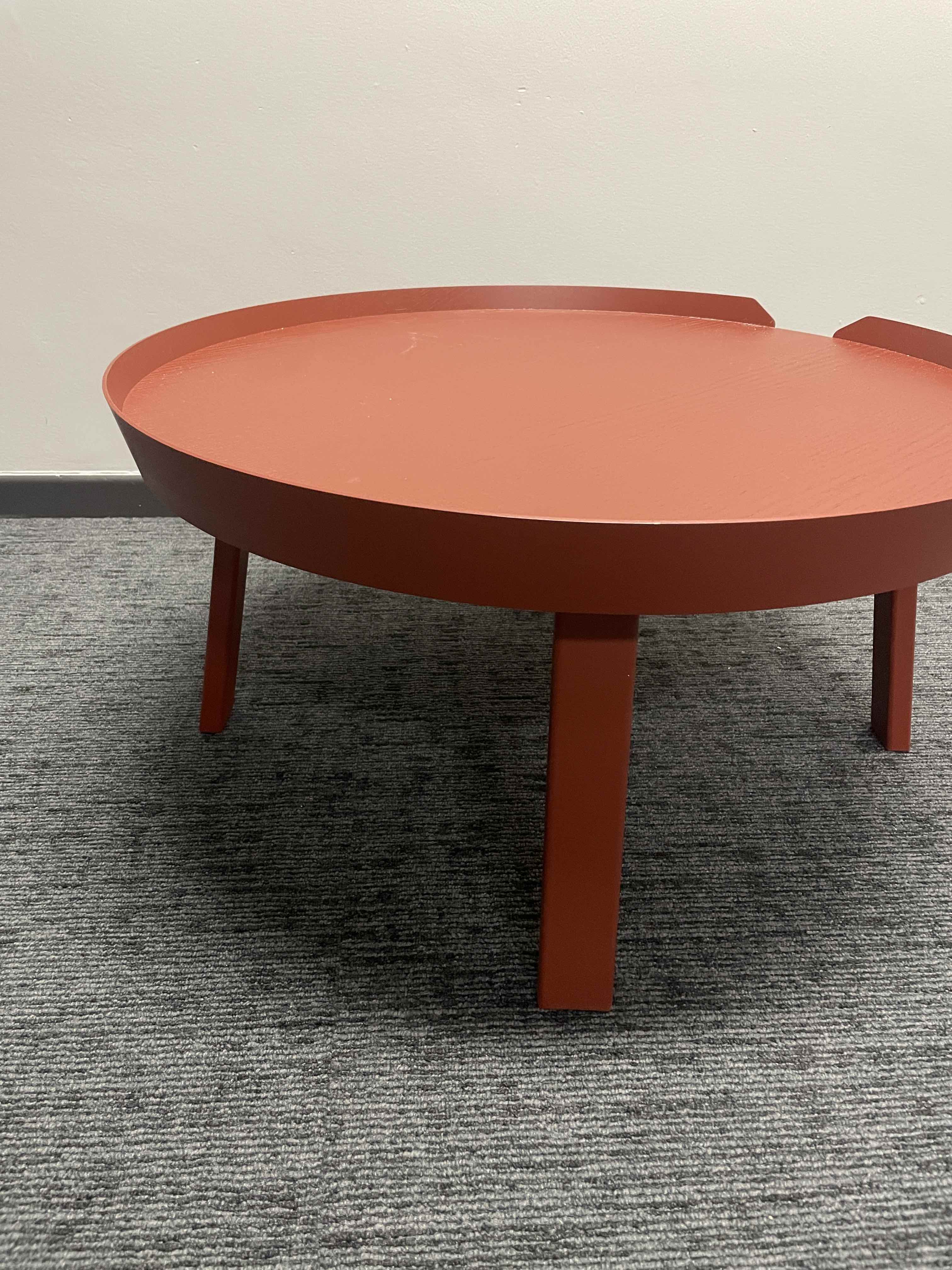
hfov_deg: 53.1
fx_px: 953
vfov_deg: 67.3
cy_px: 635
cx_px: 476
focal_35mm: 26
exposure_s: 1/50
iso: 400
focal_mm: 4.2
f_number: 1.6
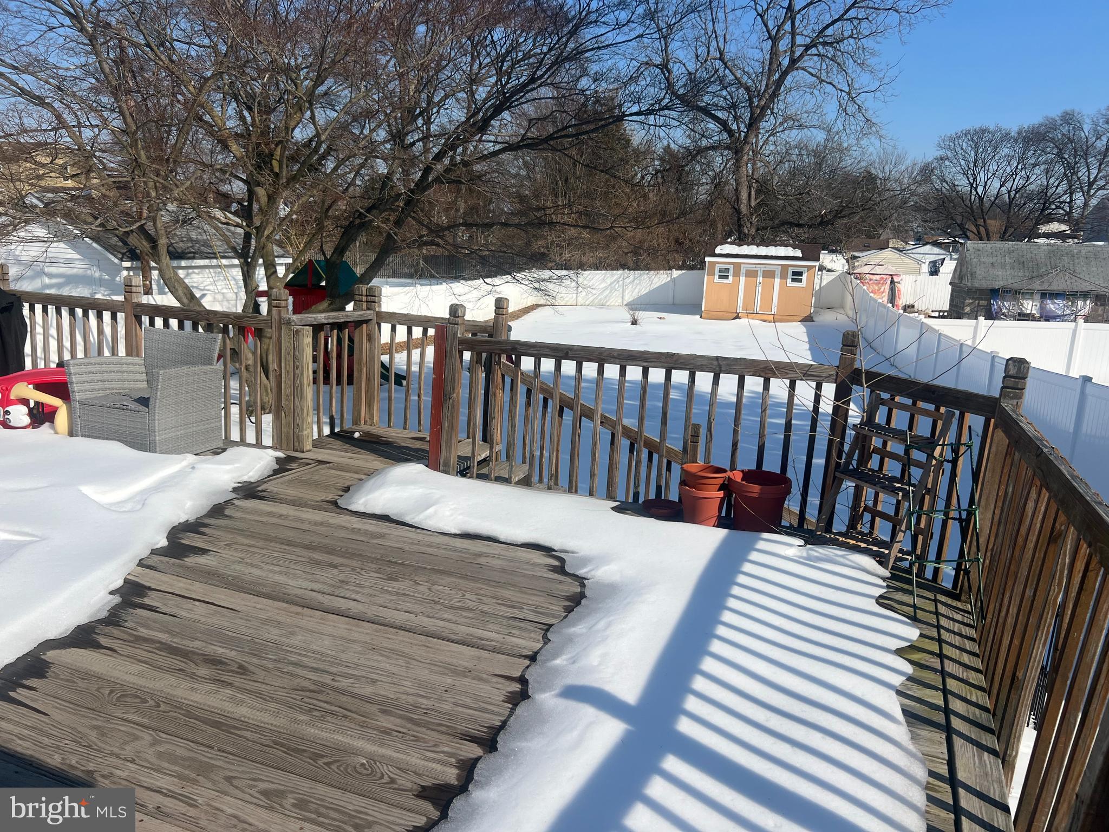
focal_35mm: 26
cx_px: 554
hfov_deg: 67.3
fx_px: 833
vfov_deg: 53.1
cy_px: 416
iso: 50
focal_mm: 5.7
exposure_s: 1/8000
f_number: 1.5
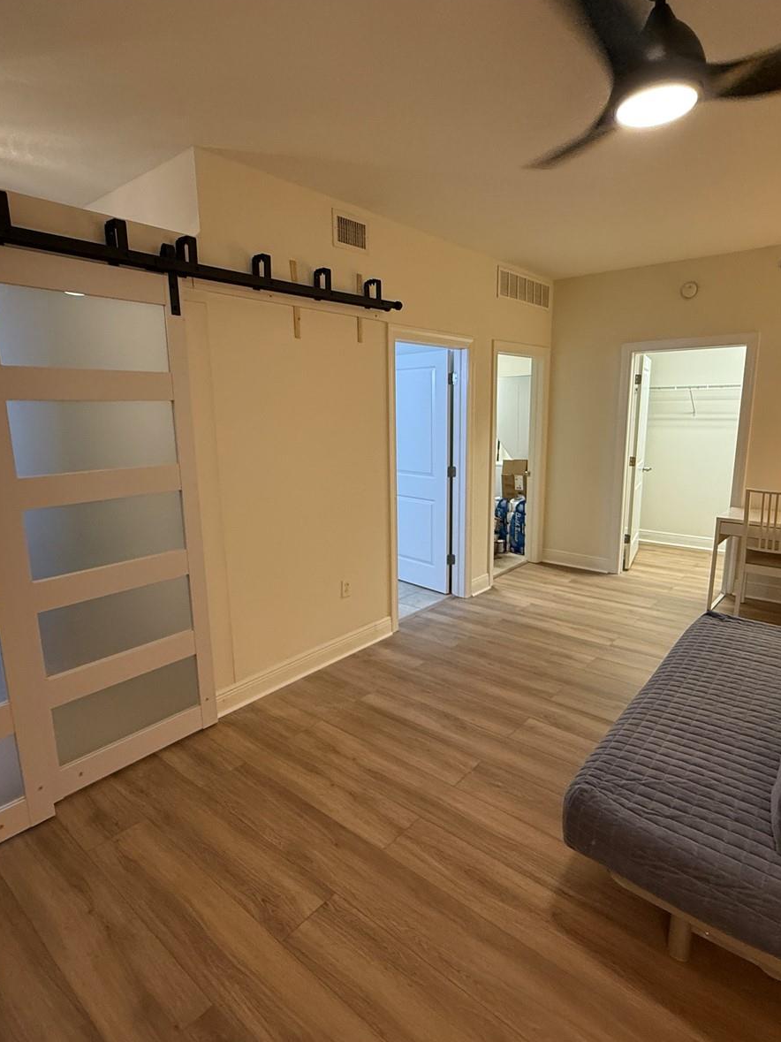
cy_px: 519
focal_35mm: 19
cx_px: 401
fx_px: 572
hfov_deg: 68.7
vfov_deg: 84.7
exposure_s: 1/60
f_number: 2.2
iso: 250
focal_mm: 2.22
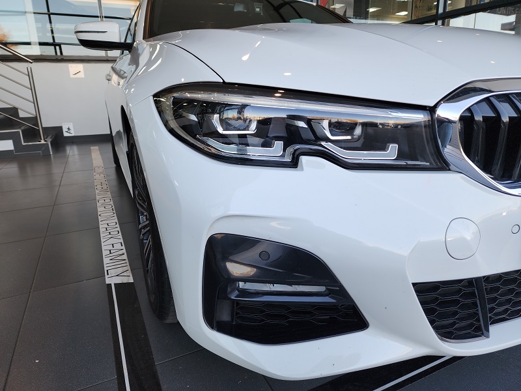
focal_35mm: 23
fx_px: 346
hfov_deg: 73.9
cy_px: 196
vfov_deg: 58.9
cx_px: 260
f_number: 1.8
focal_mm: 6.4
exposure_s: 1/100
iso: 25
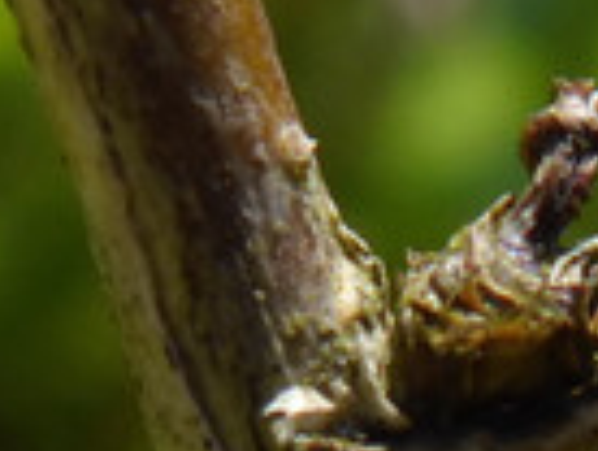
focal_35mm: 235
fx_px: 4067
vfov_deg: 6.2
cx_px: 581
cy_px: 726
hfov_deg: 8.4
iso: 80
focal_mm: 4.9
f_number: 3.3
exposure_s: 1/800
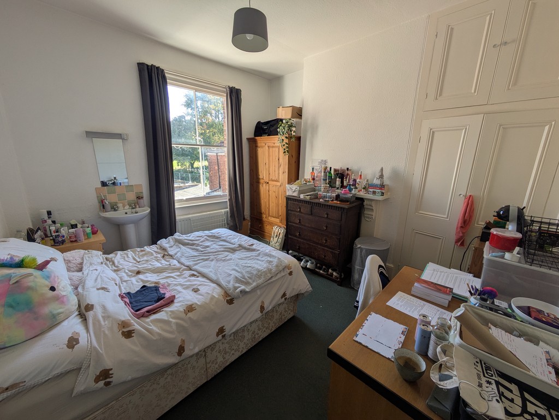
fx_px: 226
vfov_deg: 85.7
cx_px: 280
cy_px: 210
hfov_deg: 102.0
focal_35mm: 14
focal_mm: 1.83
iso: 47
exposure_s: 1/136
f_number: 2.2
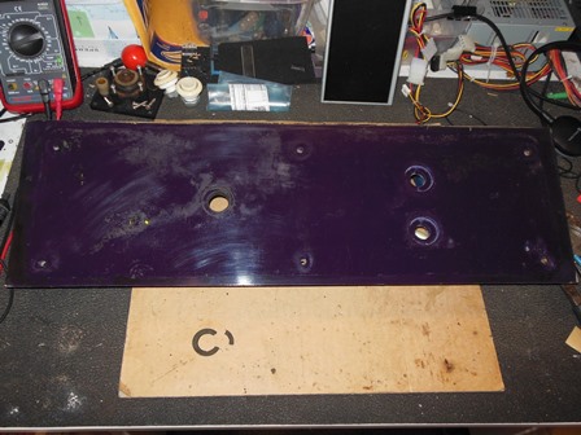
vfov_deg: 48.2
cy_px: 218
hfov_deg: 61.7
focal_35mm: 29
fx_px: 487
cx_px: 290
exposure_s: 1/25
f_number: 3.3
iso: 200
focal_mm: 5.2
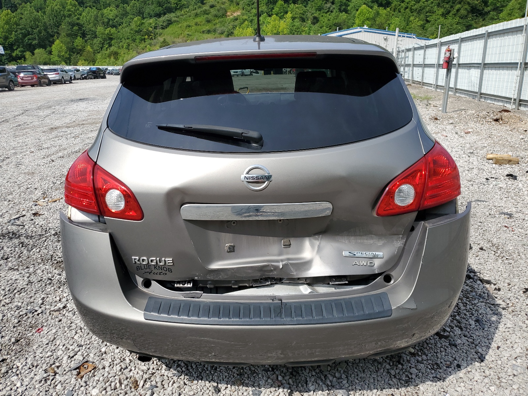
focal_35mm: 26
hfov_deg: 67.3
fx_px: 397
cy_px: 198
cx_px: 264
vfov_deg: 53.1
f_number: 1.5
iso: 50
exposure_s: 1/3333
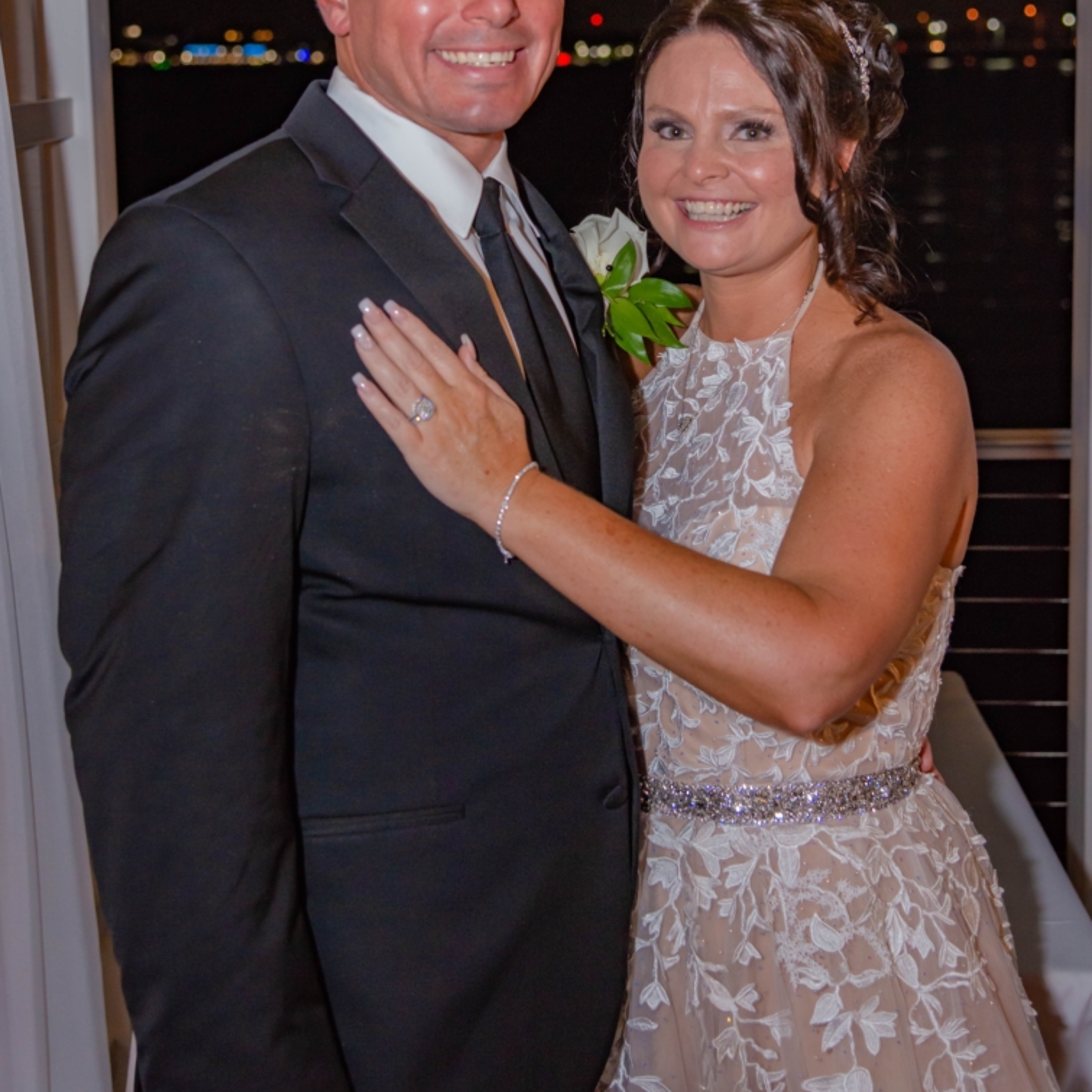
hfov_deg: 30.0
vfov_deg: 29.7
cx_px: 553
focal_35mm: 57
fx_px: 2034
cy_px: 309
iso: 2500
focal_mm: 44
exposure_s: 1/60
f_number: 4
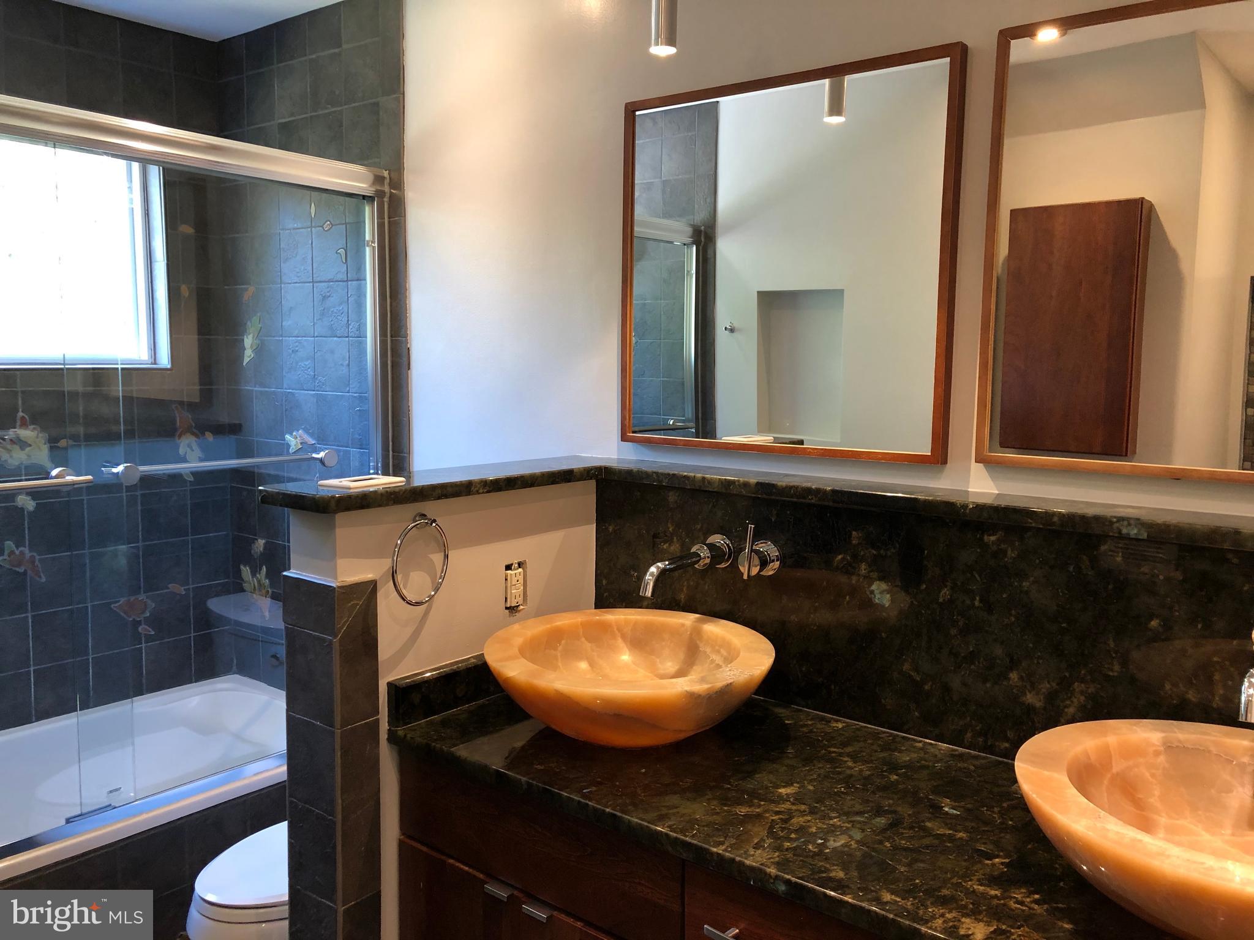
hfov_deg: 63.4
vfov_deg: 49.7
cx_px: 627
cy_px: 470
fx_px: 1014
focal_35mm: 28
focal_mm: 4
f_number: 1.8
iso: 50
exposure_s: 1/15
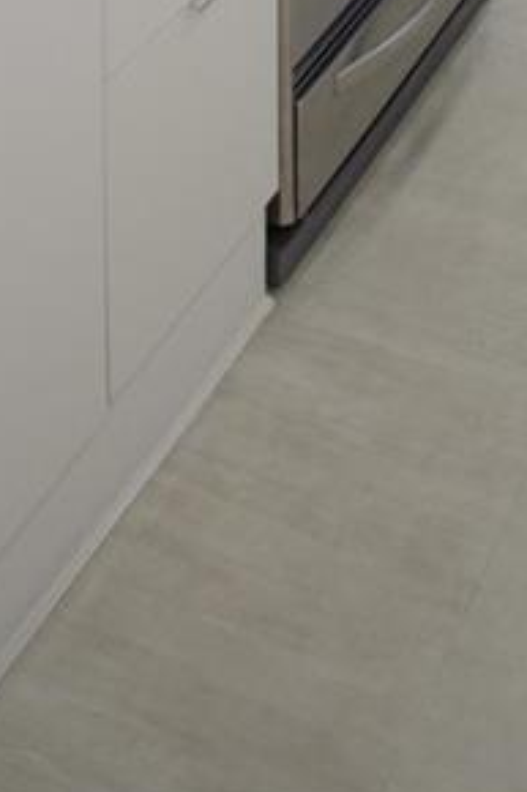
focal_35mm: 62
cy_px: -808
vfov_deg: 18.9
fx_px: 1363
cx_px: 550
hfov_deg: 21.0
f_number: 4.5
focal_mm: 10
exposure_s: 1/60
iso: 720
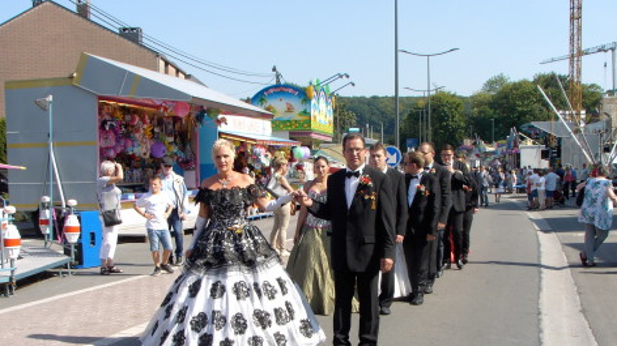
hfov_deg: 40.6
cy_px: 228
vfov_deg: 23.4
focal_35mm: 51
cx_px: 311
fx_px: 834
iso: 70
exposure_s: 1/210
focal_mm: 7.1
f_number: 5
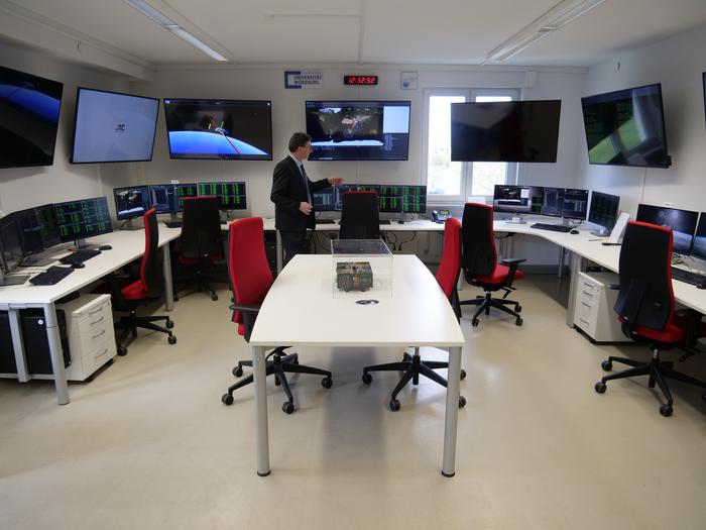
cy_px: 265
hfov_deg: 71.6
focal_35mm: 24
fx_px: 489
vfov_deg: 56.8
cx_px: 353
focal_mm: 12
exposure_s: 1/60
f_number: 3.5
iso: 250
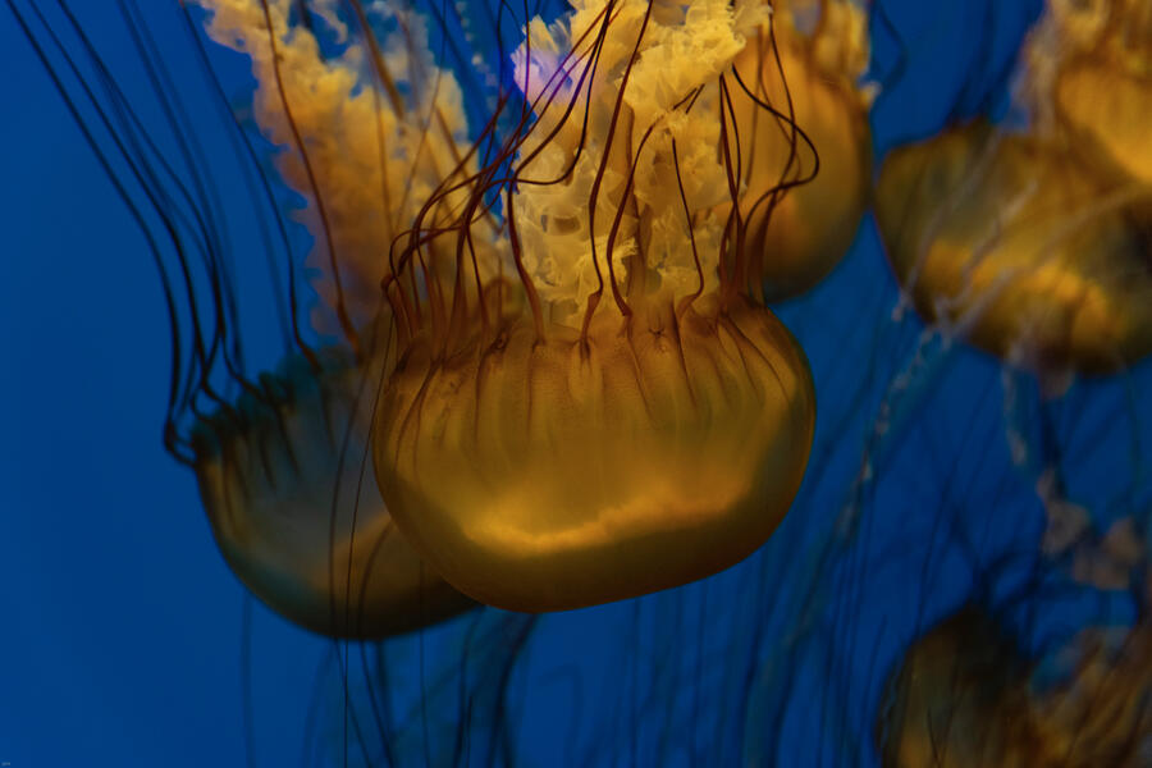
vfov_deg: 18.2
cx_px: 576
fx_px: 2400
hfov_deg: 27.0
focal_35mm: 75
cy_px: 384
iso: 640
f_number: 2.8
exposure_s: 1/100
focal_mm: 50
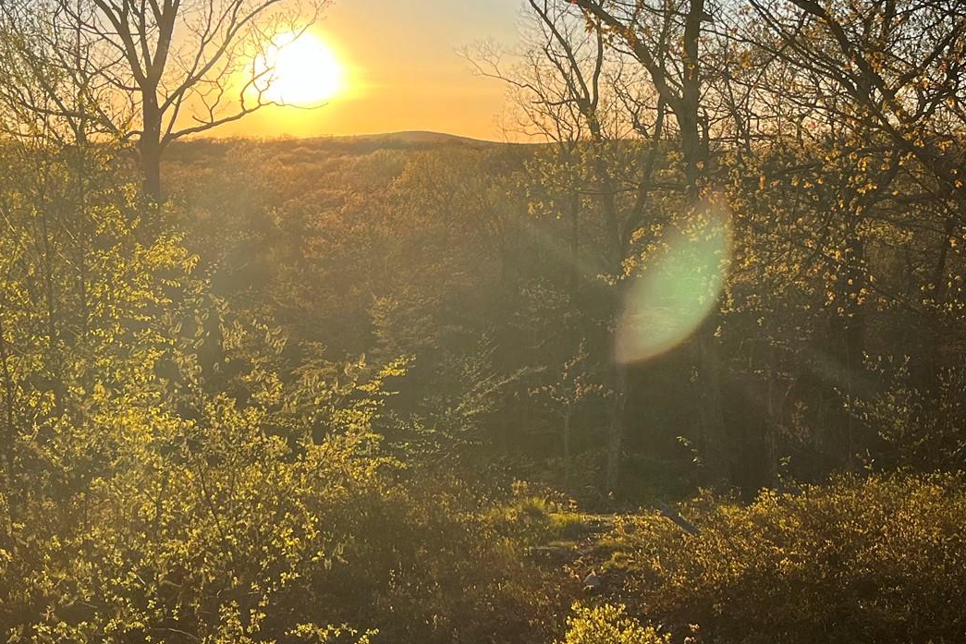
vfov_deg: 25.3
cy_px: 191
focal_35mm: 53
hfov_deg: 37.5
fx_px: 1422
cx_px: 476
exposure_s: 1/2825
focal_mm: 5.1
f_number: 1.6
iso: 50
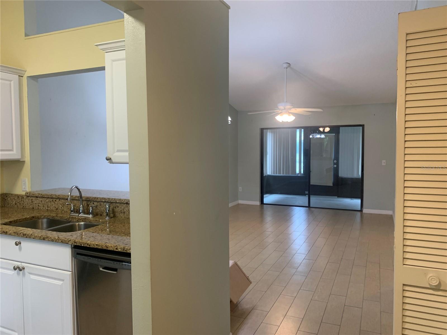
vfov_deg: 53.1
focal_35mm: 26
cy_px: 168
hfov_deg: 67.3
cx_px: 224
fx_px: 336
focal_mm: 4.25
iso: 125
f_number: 1.8
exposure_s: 1/60
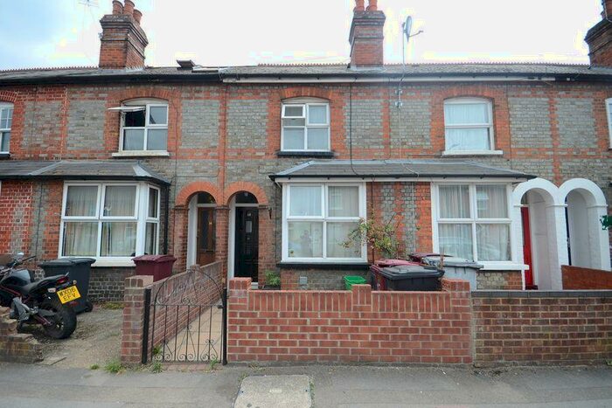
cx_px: 306
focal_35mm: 15
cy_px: 204
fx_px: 255
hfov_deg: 100.4
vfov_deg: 77.4
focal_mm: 10
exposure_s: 1/125
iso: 100
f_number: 5.6
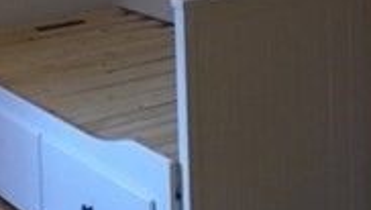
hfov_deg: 20.5
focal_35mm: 104
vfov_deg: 11.2
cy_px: -104
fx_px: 1025
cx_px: 153
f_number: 2.2
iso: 200
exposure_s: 1/30
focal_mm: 4.15
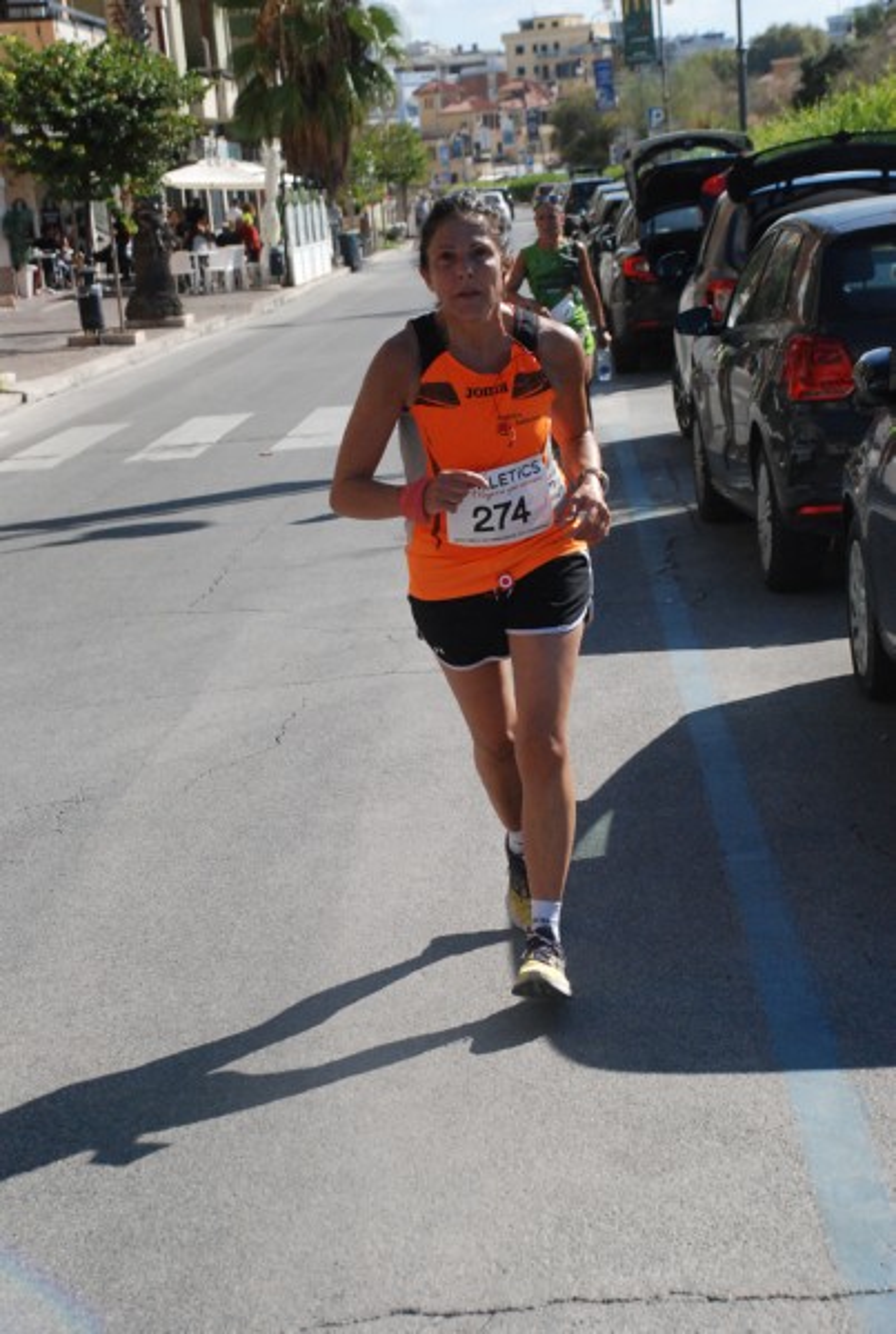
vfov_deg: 25.9
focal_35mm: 78
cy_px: 667
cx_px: 448
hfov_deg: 17.6
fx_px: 2897
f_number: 7.1
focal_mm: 52
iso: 1000
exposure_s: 1/2000
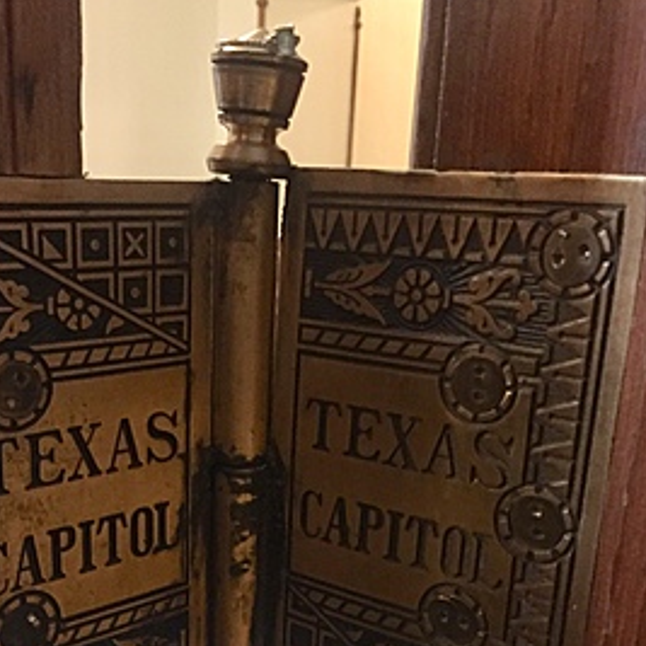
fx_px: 971
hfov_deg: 36.5
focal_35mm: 46
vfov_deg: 35.8
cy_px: 496
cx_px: 235
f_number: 2.2
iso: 320
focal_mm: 4.15
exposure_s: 1/15
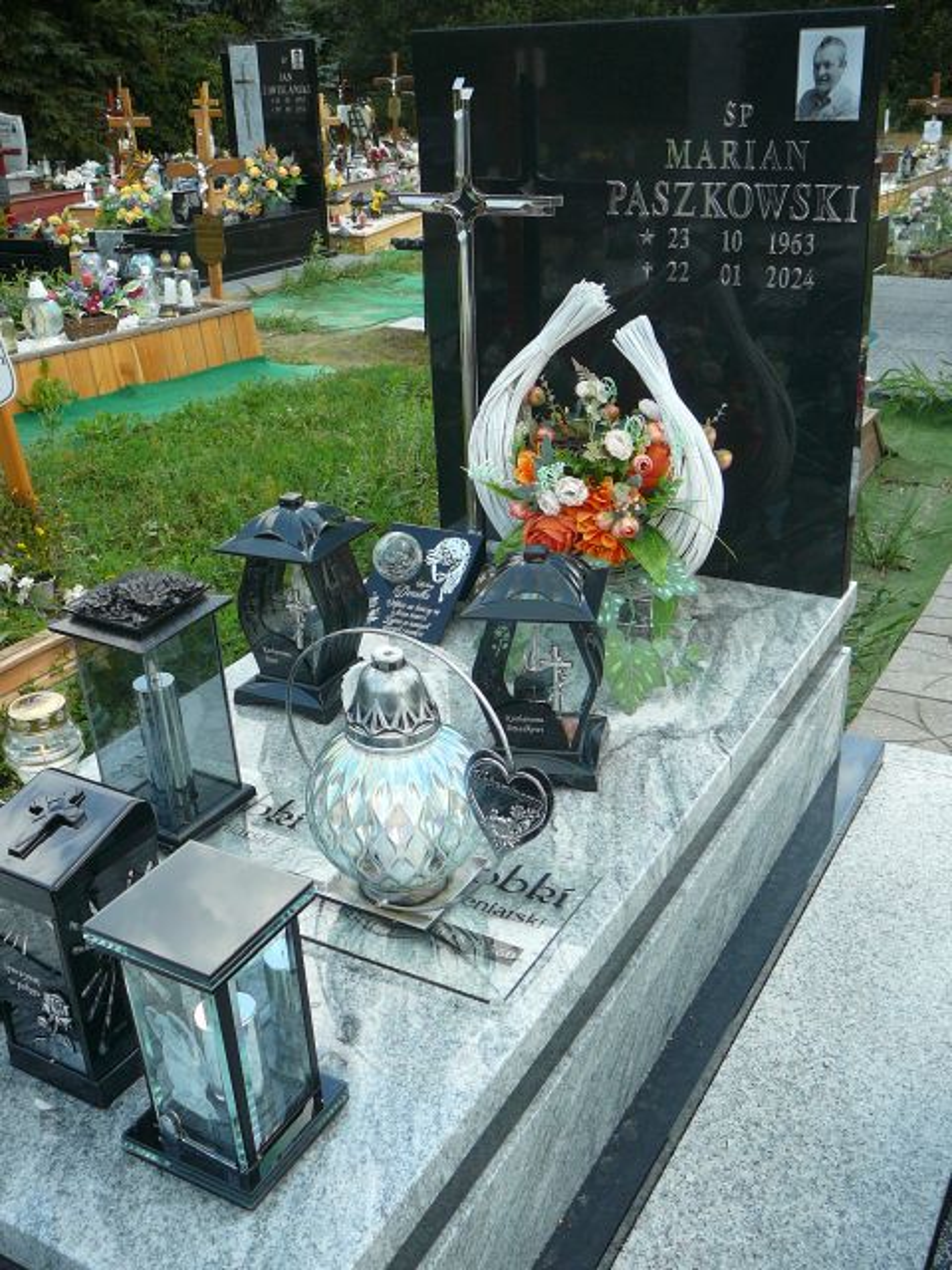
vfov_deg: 52.6
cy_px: 635
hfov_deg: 40.7
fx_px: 1283
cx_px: 476
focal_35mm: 35
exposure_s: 1/250
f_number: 2.8
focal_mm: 5.2
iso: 80
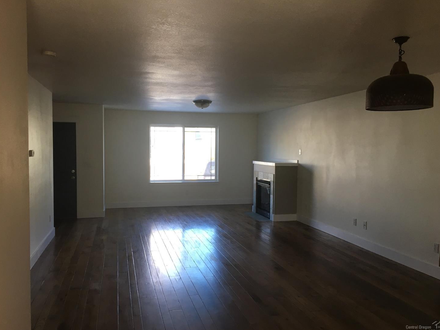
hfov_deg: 60.0
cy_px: 169
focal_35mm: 30
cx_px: 224
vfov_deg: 46.8
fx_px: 381
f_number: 2.2
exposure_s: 1/30
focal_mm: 4.15
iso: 25
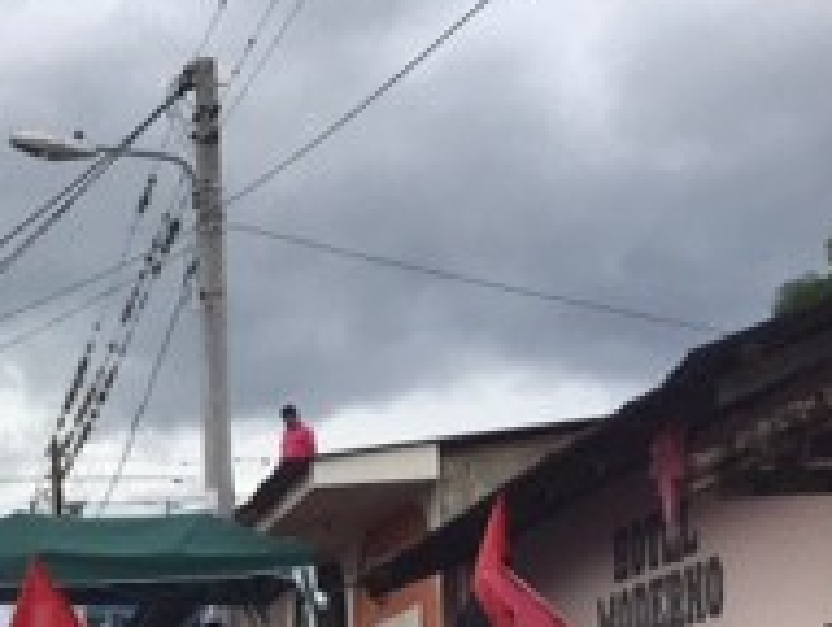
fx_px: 2336
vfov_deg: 14.5
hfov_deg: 17.9
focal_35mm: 97
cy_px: 875
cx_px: -436
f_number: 2.2
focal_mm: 4.15
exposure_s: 1/855
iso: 25
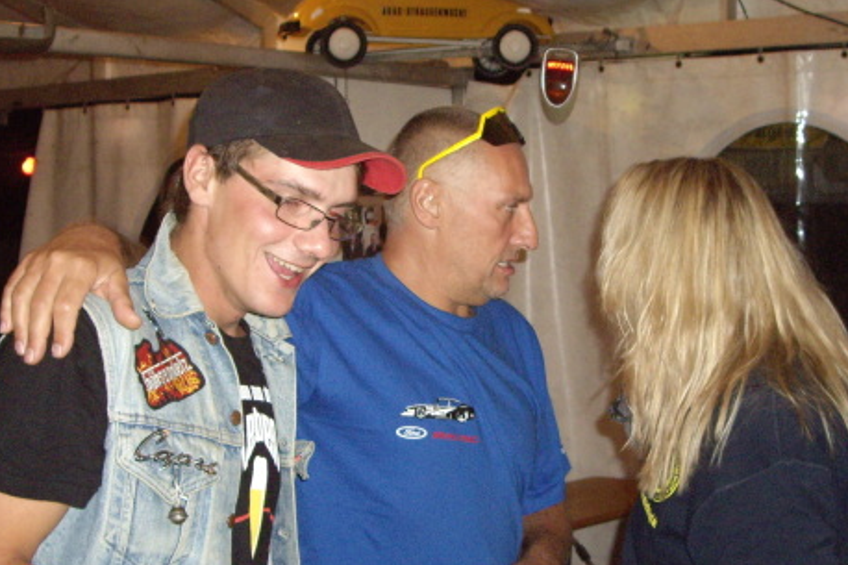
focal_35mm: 69
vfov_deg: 19.7
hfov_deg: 29.2
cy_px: 328
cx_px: 511
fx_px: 1625
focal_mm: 7.9
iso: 400
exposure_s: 1/40
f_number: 2.8
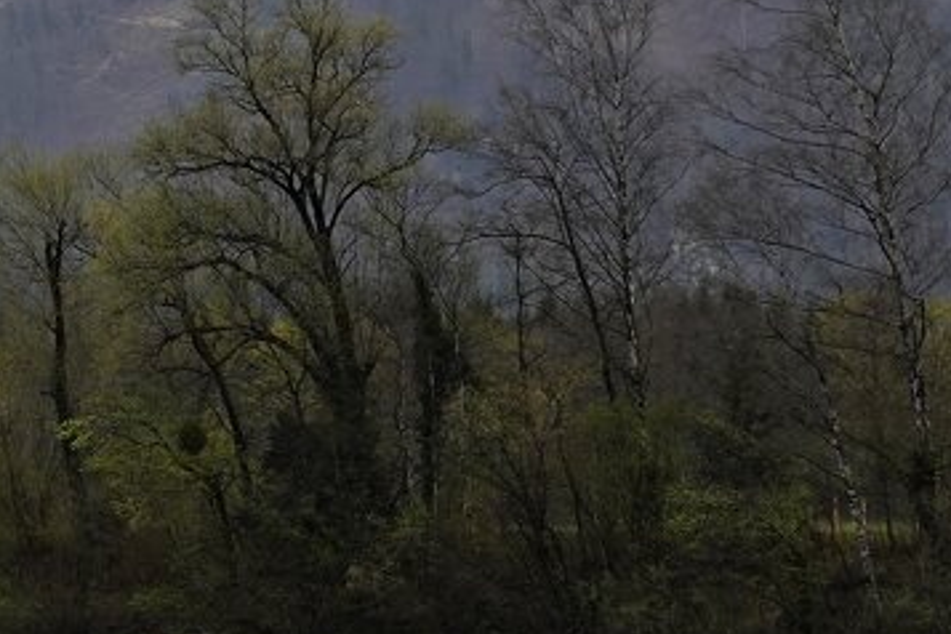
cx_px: 13
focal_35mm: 188
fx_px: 4966
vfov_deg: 7.3
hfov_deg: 10.8
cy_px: -13
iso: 125
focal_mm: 20.69
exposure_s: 1/100
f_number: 4
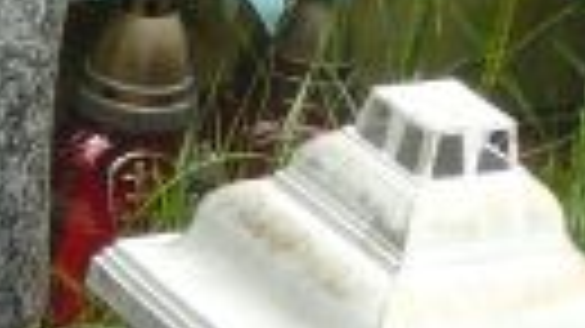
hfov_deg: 7.0
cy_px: -265
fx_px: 4559
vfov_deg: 4.1
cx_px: -666
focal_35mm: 294
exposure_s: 1/100
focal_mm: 8.2
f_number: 3.5
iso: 80
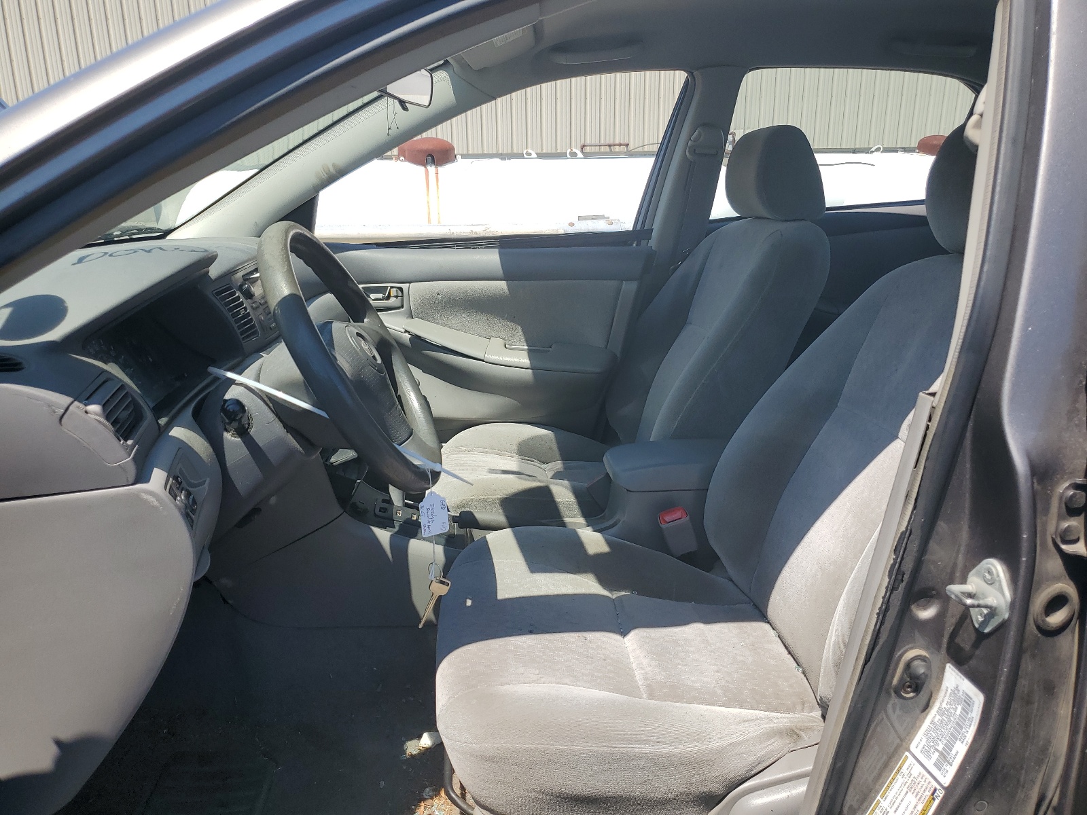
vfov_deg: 53.1
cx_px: 544
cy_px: 408
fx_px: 816
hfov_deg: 67.3
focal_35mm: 26
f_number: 1.5
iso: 50
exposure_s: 1/2000
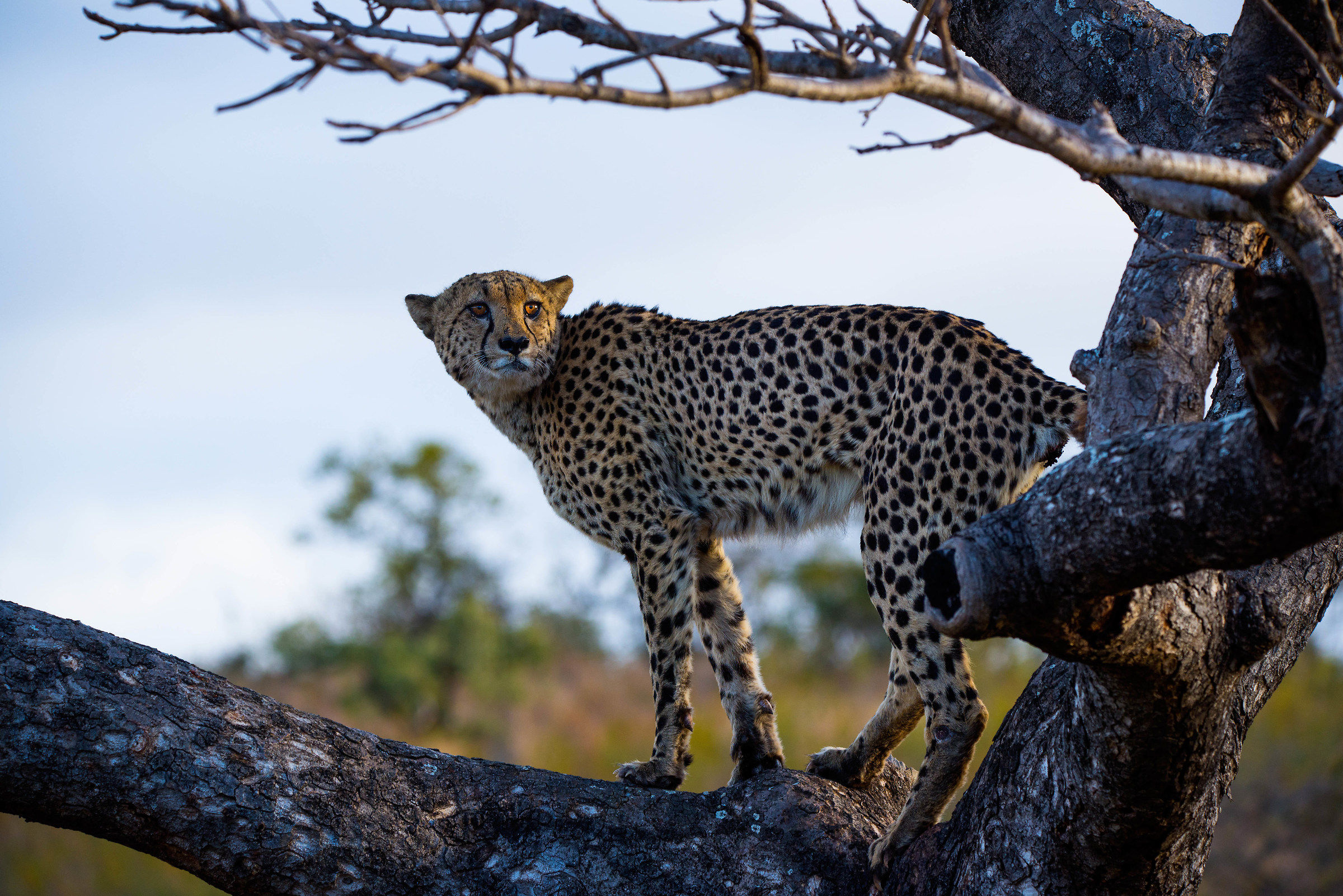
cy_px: 448
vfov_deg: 5.7
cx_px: 672
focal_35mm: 240
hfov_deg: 8.6
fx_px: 8956
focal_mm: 240
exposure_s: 1/500
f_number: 6.3
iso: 640
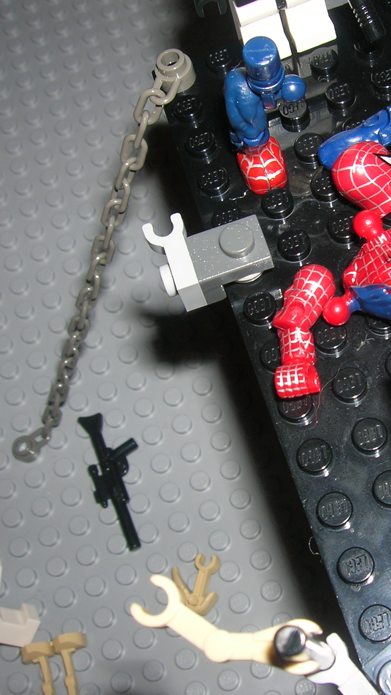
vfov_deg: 41.3
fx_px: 921
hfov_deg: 23.2
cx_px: 366
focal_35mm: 50
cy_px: 348
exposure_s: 1/60.1
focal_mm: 5.7
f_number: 4.9
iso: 50
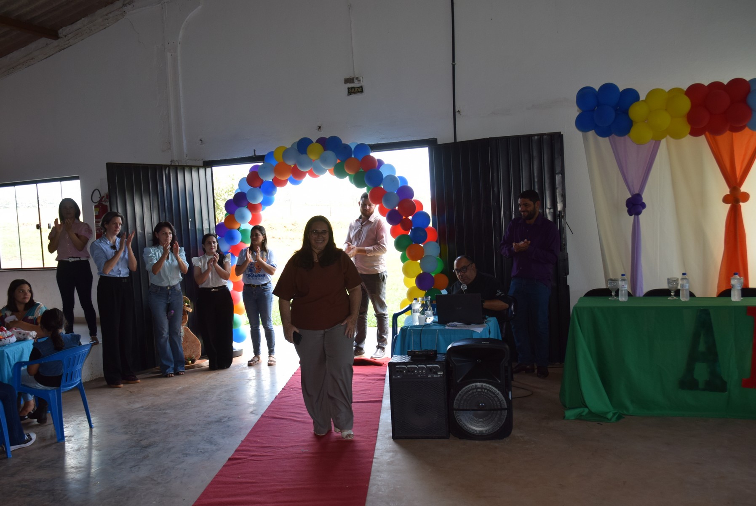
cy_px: 253
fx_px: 694
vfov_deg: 40.0
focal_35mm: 33
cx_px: 378
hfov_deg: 57.2
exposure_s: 1/125
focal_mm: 22
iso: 400
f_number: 5.6
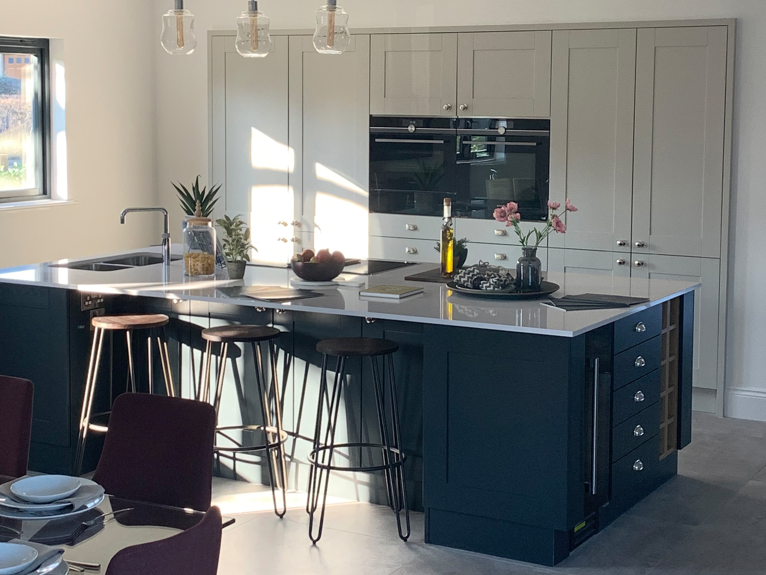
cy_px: 288
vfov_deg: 48.2
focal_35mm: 29
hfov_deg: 61.7
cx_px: 383
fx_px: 642
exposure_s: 1/50
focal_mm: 4.15
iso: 40
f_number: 2.2
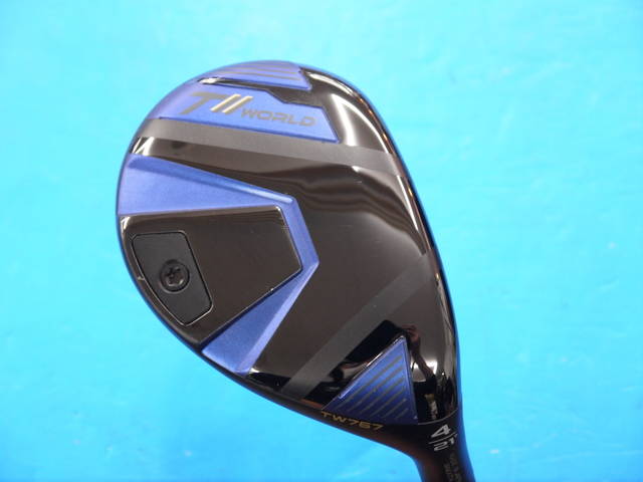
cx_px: 322
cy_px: 241
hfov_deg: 23.3
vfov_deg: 17.6
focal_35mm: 84
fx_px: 1560
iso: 800
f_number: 5.6
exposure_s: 1/50
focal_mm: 42
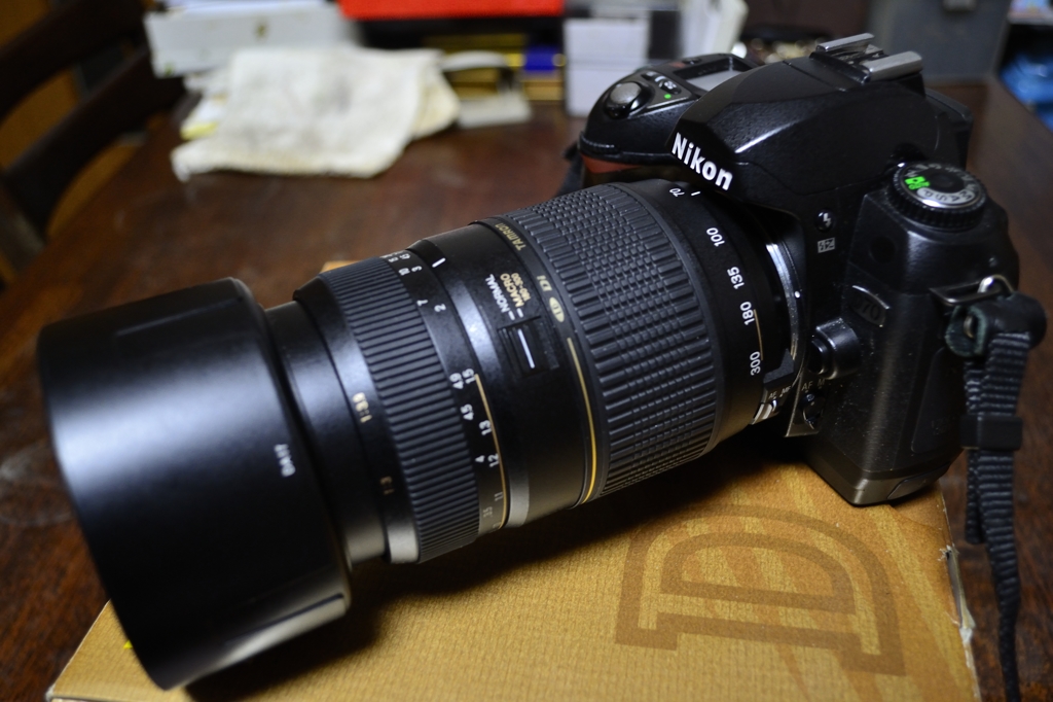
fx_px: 965
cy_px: 351
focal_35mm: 33
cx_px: 526
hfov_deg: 57.2
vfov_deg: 39.9
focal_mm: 22
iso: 800
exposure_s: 1/15
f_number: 4
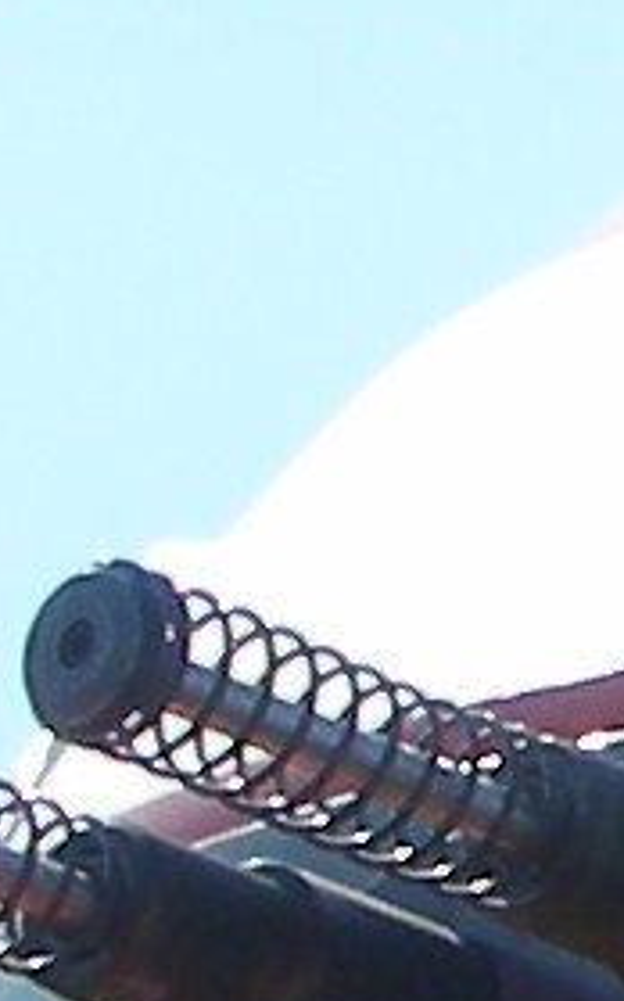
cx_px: 2353
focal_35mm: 375
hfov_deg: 3.4
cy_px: 1109
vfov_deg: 5.6
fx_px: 10219
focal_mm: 5.8
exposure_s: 1/76.1
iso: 50
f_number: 8.5
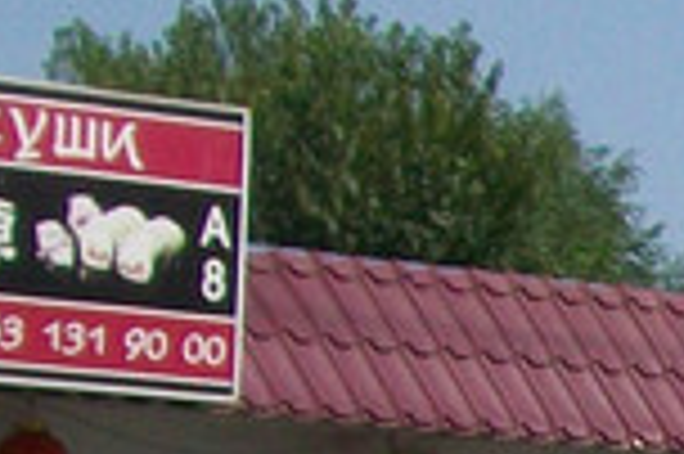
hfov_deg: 5.9
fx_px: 6225
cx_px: 2045
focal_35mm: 328
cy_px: 1074
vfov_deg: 4.1
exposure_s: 1/500
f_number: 5.3
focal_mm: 7.6
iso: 64
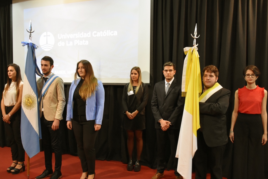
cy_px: 100
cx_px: 130
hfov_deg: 55.8
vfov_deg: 38.8
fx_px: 253
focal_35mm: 34
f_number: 3.5
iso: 3600
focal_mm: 20
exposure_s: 1/60
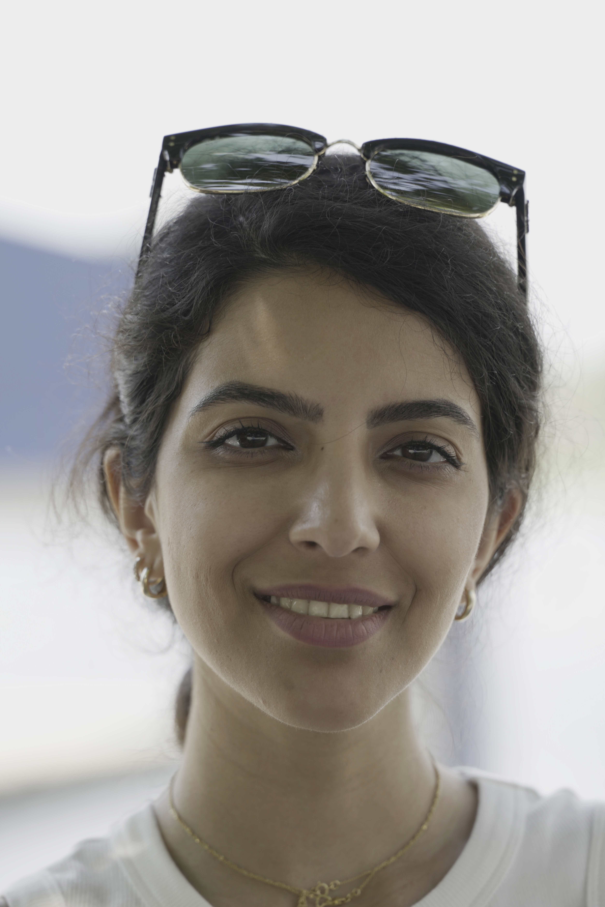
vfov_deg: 11.4
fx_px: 4537
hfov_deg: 7.6
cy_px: 454
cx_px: 302
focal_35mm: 180
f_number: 5
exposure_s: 1/100
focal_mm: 180
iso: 200
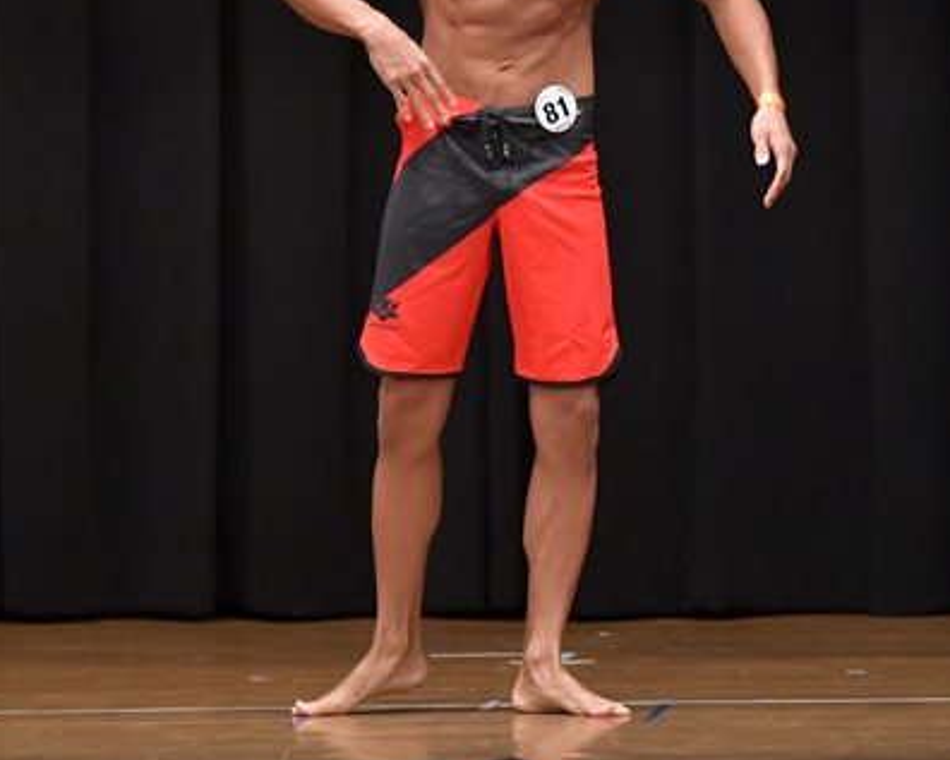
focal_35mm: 413
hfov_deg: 4.7
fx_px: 11615
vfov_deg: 3.7
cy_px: 213
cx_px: 455
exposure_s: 1/400
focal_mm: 150
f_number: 5.6
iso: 6400
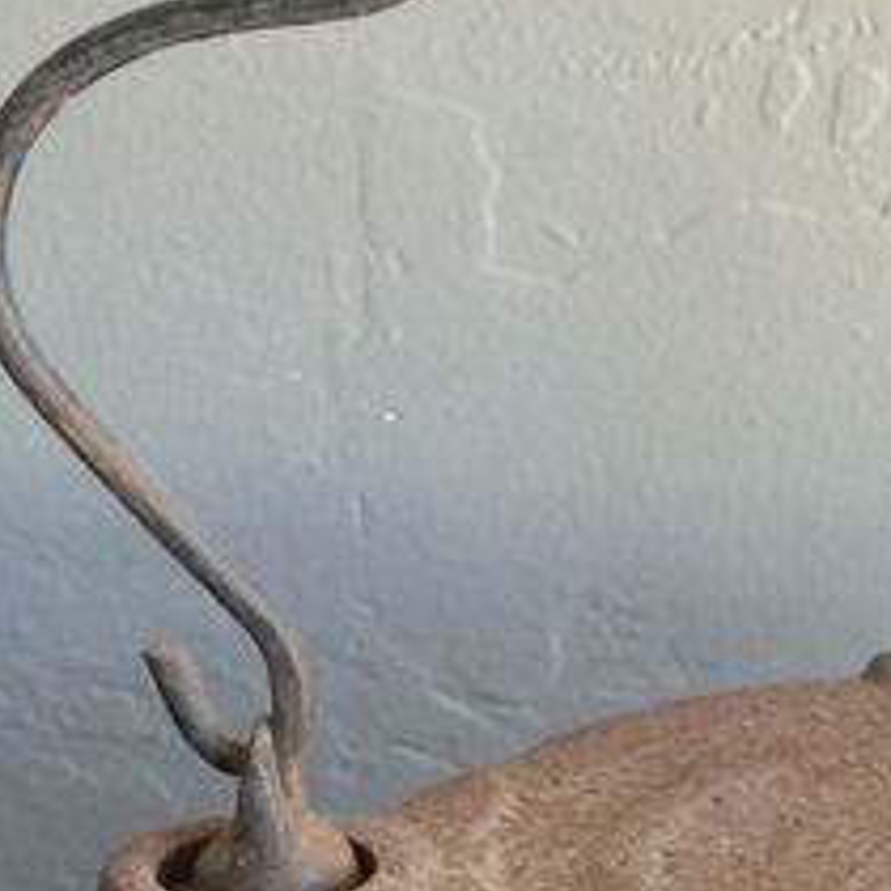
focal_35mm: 110
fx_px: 3203
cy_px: 974
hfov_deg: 14.9
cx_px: 1260
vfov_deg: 15.4
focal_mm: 4.15
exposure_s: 1/30
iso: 100
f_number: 2.2
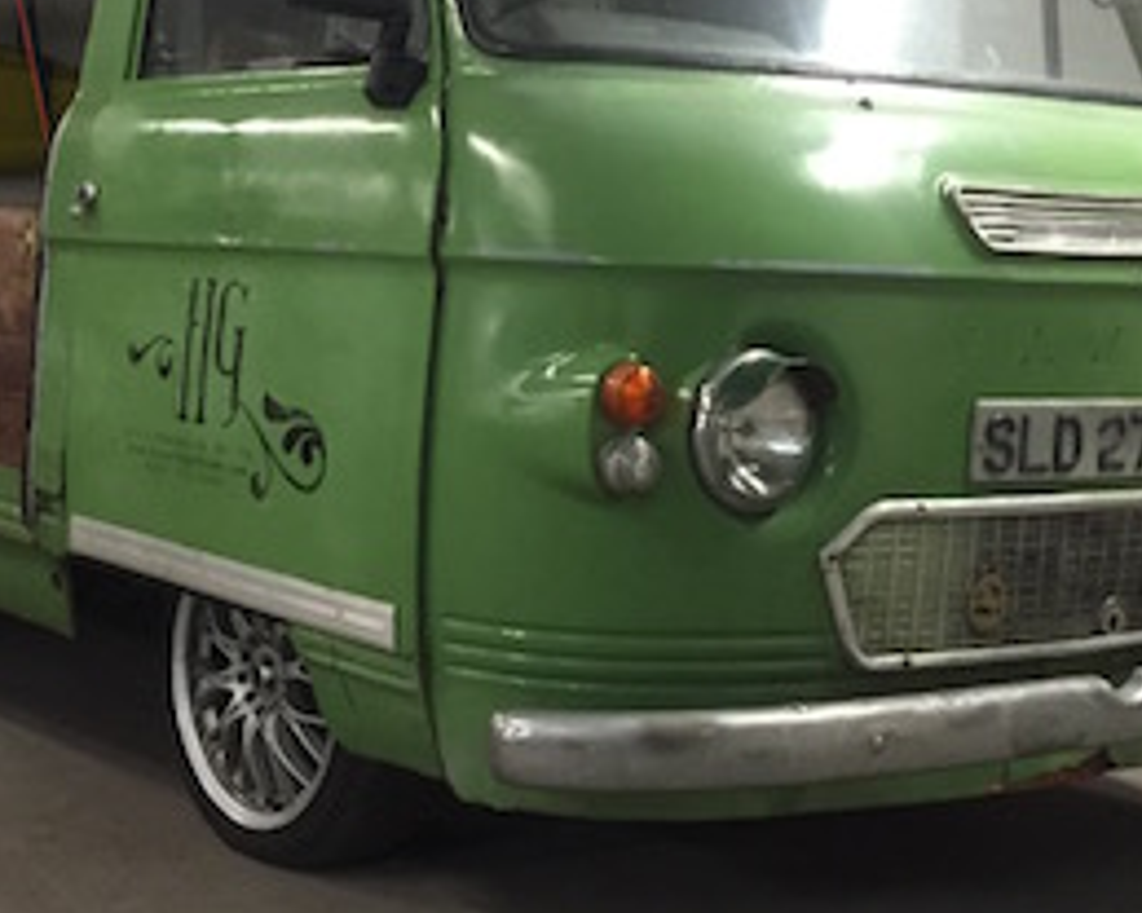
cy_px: 205
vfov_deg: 24.3
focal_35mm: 62
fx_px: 2095
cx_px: 399
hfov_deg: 30.3
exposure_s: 1/30
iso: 250
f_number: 2.2
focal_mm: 4.15
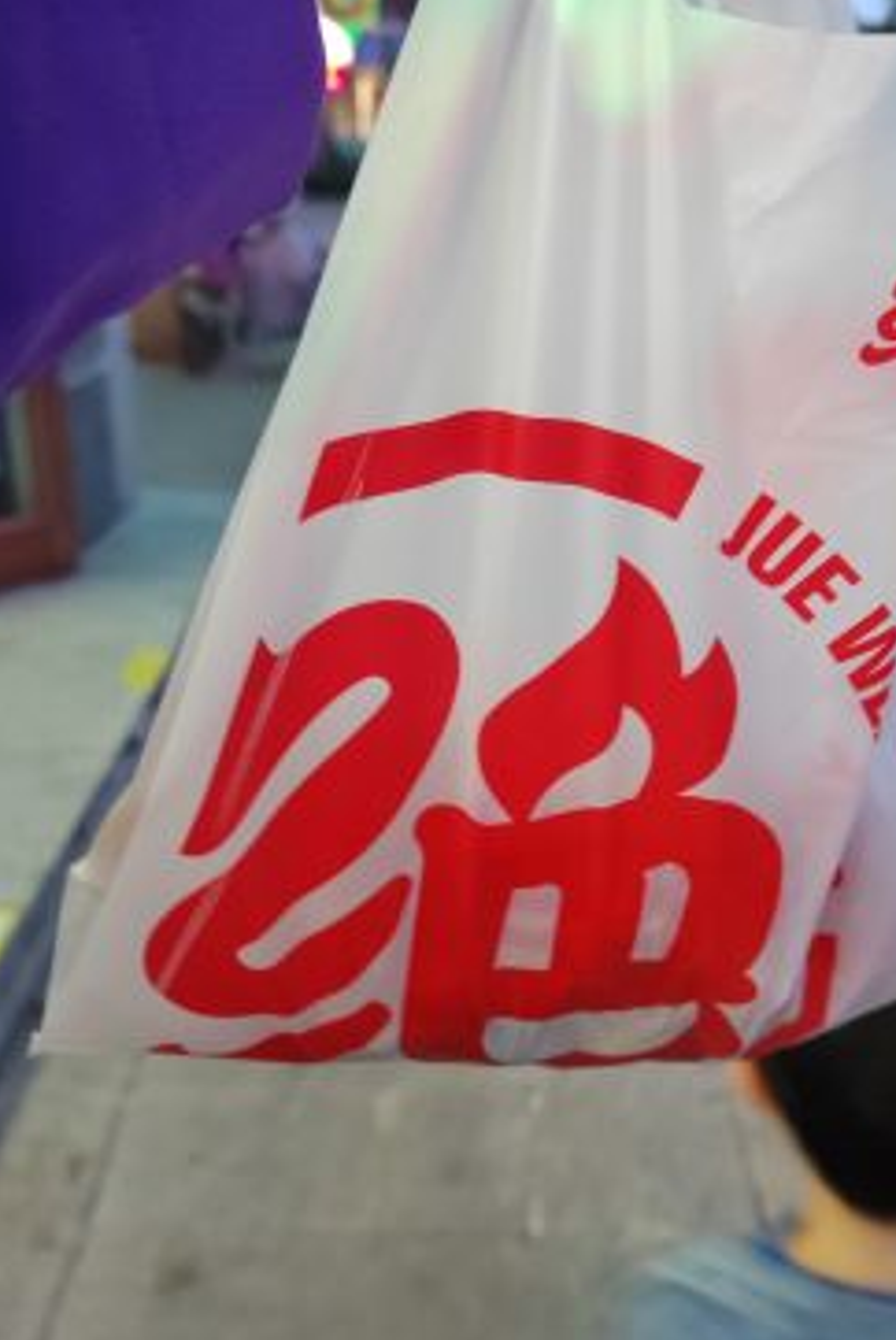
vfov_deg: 60.2
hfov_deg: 42.2
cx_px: 537
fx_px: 1155
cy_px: 674
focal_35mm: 31
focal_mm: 5.52
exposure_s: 1/50
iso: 1600
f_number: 1.9
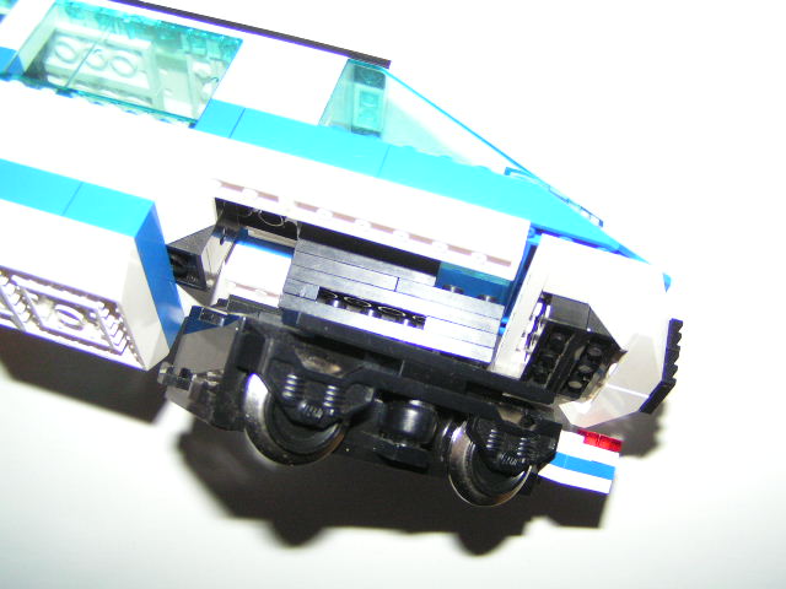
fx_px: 863
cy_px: 294
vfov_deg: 37.7
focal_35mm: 38
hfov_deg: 49.0
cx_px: 393
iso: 200
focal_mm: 5.8
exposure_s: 1/40
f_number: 2.8
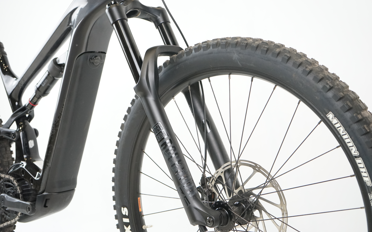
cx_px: 186
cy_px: 114
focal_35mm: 48
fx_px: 487
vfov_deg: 26.9
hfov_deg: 41.8
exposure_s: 1/200
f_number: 5.6
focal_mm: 47
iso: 2500
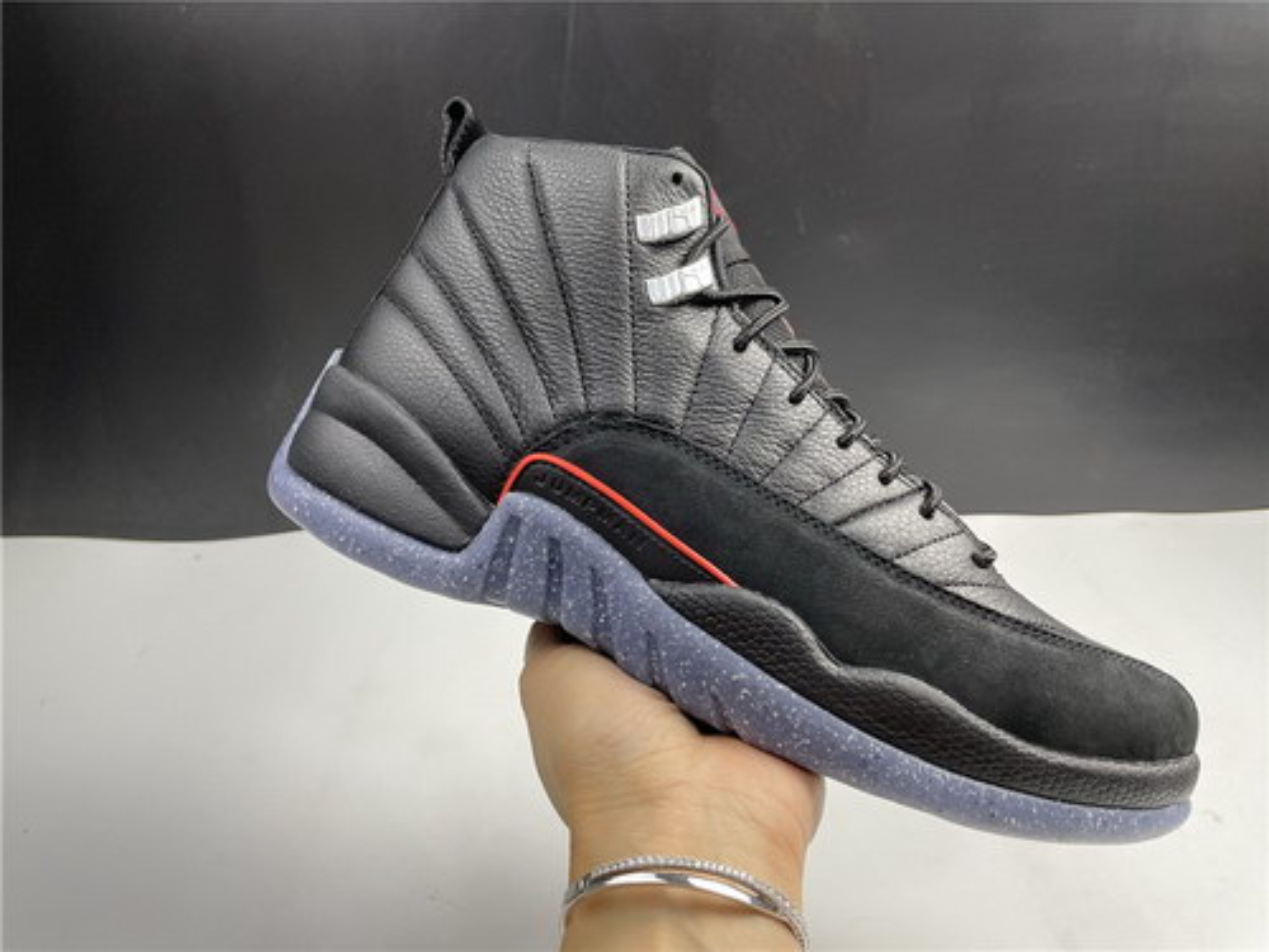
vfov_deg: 53.1
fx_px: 953
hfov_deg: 67.3
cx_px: 634
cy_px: 476
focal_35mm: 26
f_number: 1.6
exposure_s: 1/100
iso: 100
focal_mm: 4.2
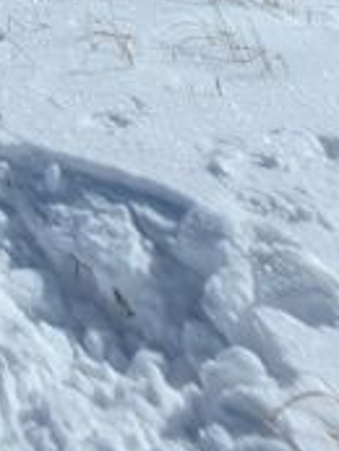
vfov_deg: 14.7
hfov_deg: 14.4
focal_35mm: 73
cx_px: -443
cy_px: -660
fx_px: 952
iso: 59
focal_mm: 1.83
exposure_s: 1/5348
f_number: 2.2
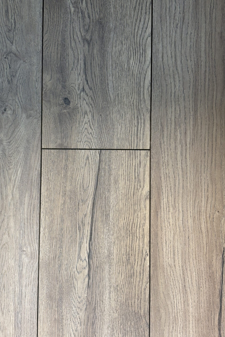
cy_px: 169
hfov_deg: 24.6
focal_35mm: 55
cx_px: 105
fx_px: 516
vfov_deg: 36.2
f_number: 1.6
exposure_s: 1/100
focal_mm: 5.96
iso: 80
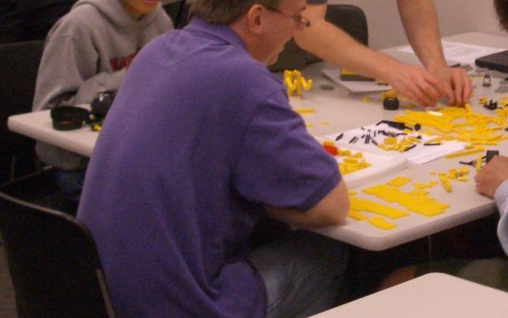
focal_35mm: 106
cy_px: 47
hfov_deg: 19.5
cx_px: 399
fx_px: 1468
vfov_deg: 12.3
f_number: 3.1
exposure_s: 1/60
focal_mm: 8.2
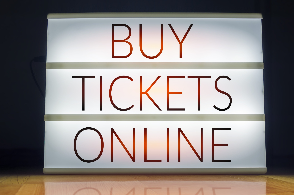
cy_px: 102
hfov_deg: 54.5
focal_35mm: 35
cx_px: 154
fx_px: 285
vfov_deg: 37.7
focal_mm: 22
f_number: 8
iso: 100
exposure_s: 1/30
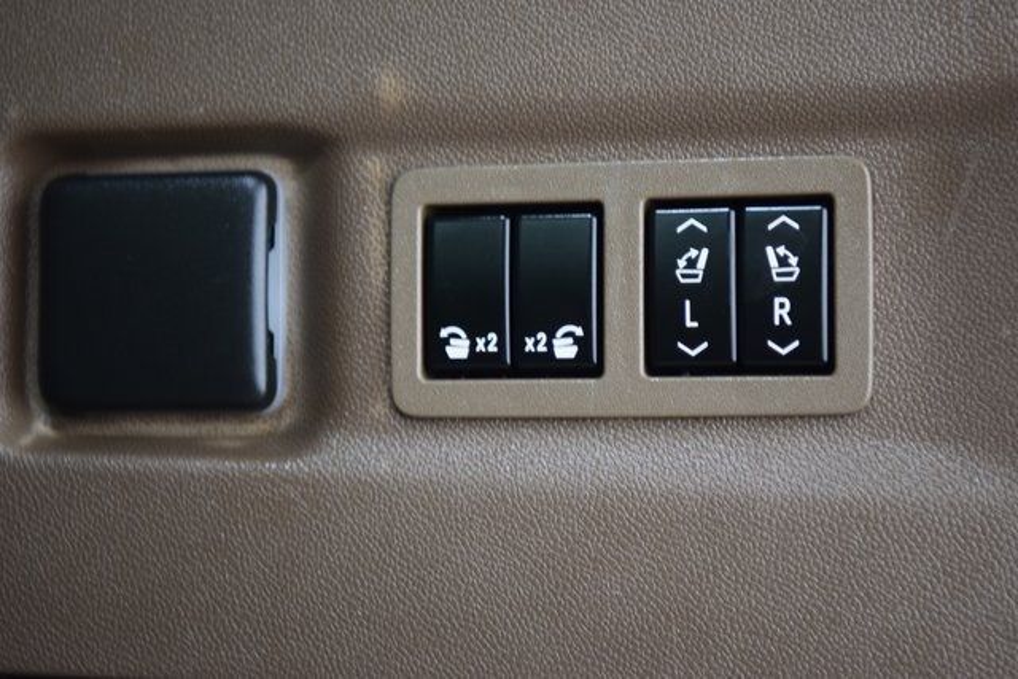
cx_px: 509
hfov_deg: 23.4
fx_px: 2461
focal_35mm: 87
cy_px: 340
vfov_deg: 15.7
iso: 1600
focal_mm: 58
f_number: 2.8
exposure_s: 1/10
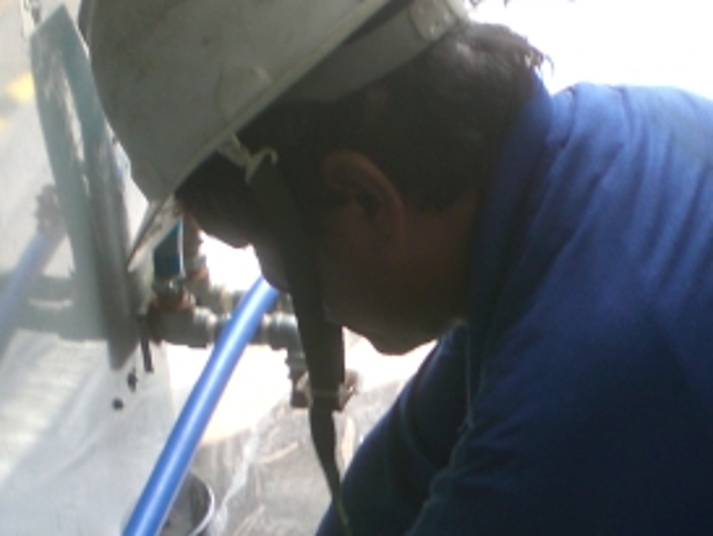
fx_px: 1834
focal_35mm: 89
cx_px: 494
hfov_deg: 21.9
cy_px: 549
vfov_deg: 16.2
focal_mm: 6.3
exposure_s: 1/100
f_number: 3.1
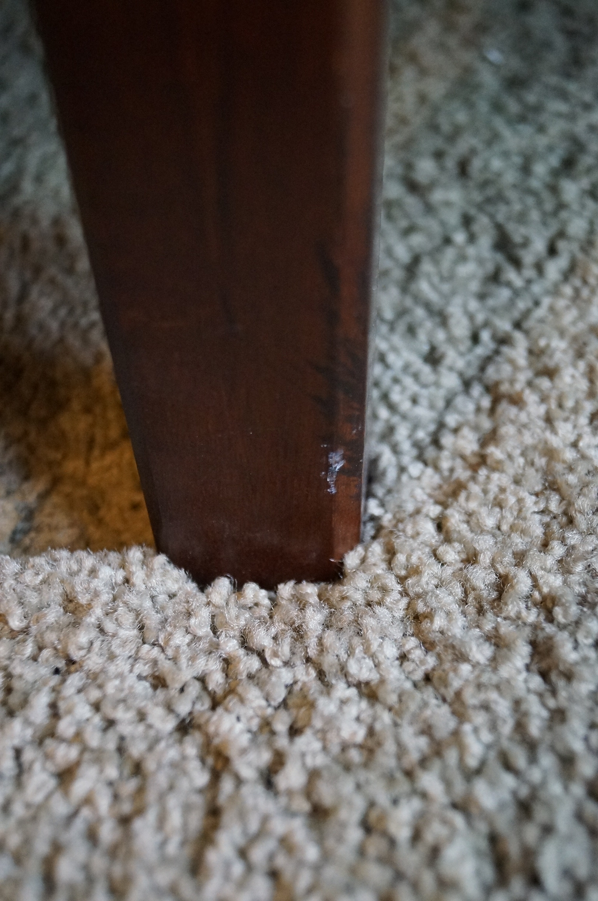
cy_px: 450
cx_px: 299
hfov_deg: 29.8
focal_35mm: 45
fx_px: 1125
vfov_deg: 43.7
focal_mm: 30
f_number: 4.5
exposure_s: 1/80
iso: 3200
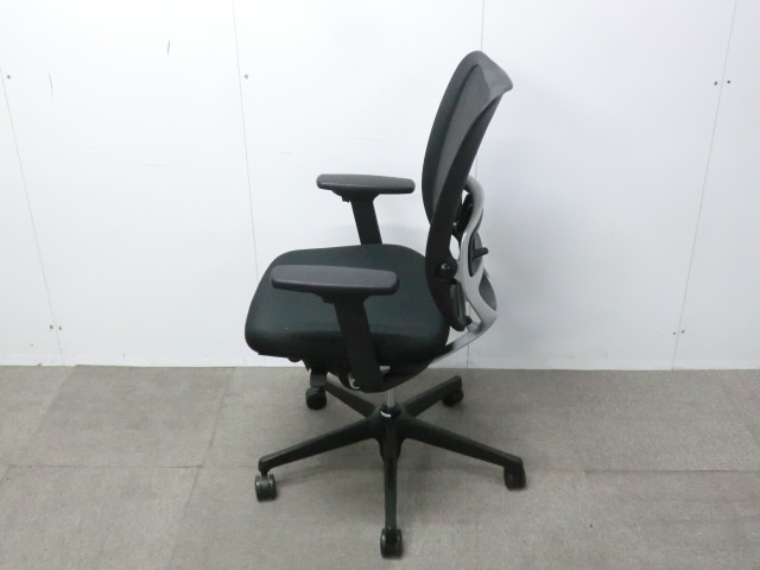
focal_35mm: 38
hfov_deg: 49.0
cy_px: 285
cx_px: 380
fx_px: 834
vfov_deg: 37.7
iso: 800
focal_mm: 6.9
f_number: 3.9
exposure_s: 1/30
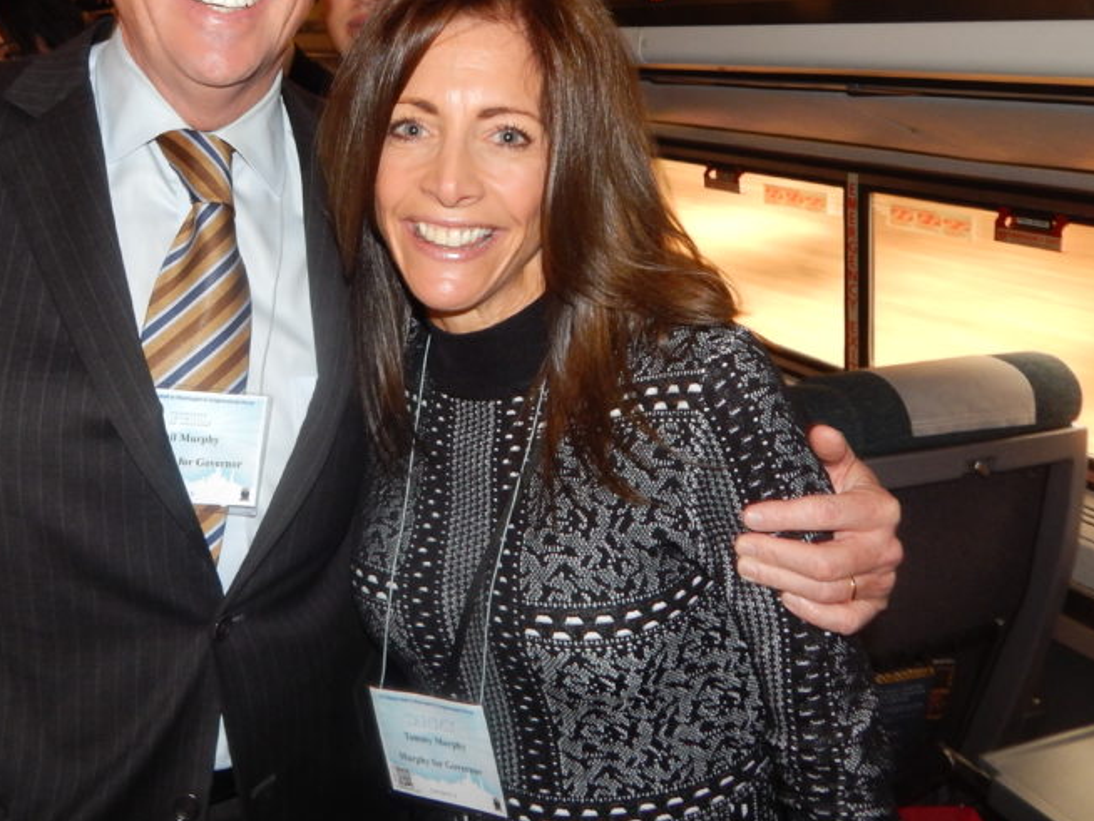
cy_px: 251
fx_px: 1138
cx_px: 363
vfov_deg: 39.1
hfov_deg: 50.4
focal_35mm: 36
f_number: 3
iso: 200
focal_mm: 4
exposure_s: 1/30
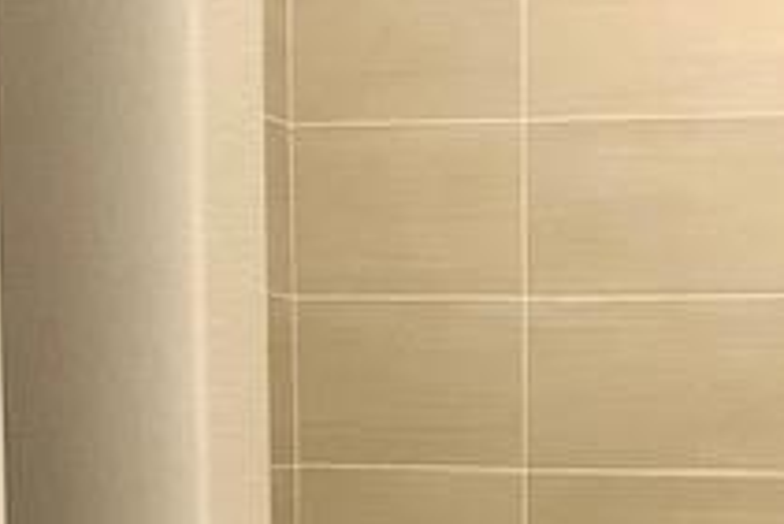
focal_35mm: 82
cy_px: 621
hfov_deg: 24.2
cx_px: 658
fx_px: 1787
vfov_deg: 16.1
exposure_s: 1/60
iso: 160
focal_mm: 4.25
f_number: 1.8
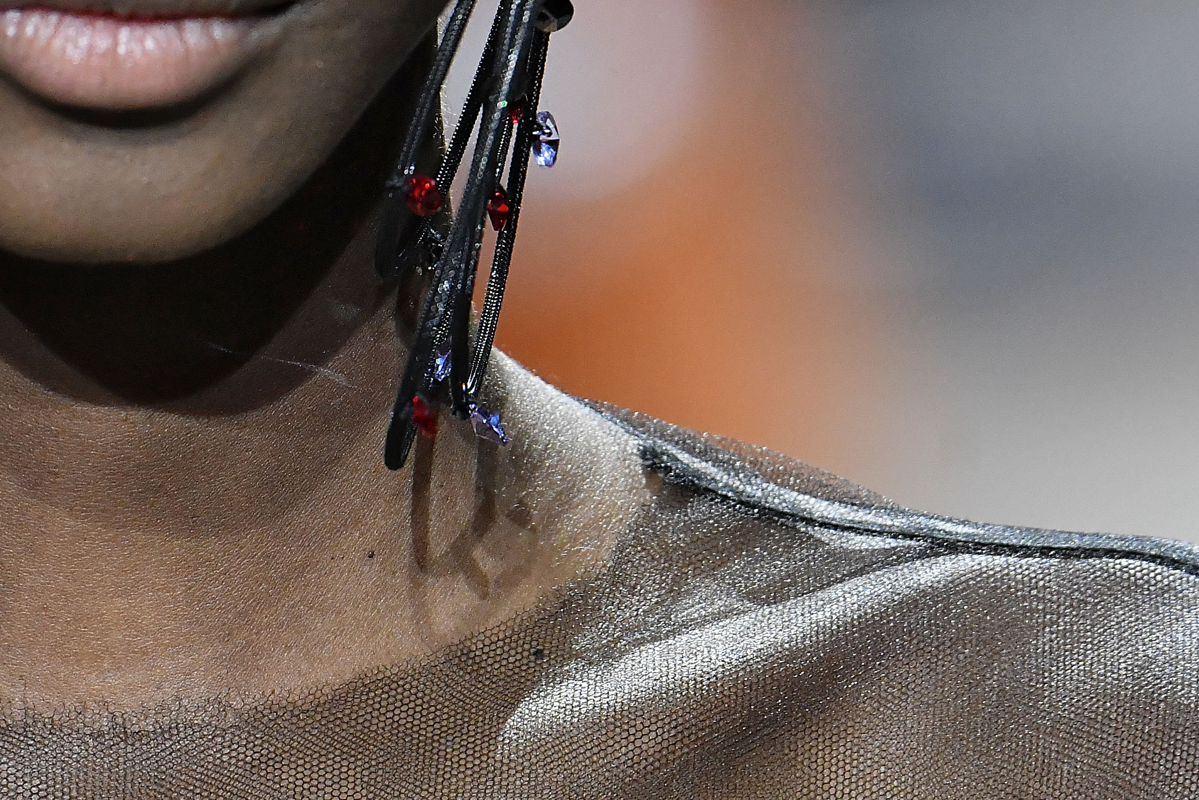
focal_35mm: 1201
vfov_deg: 1.1
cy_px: 74
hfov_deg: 1.7
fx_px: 39997
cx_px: 600
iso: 2500
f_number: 5.6
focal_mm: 400
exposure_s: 1/640
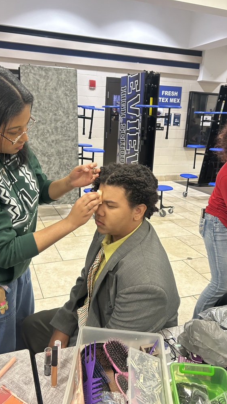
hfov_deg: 40.1
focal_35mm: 29
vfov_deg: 66.0
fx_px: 310
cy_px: 198
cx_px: 98
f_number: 1.5
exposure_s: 1/60
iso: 320
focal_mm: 5.7
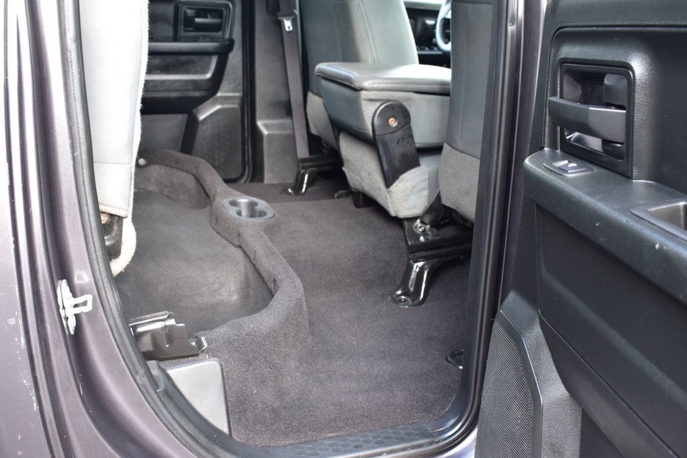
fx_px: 687
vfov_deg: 36.8
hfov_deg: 53.1
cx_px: 344
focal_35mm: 36
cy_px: 229
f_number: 6.3
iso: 400
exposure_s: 1/20
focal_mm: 24
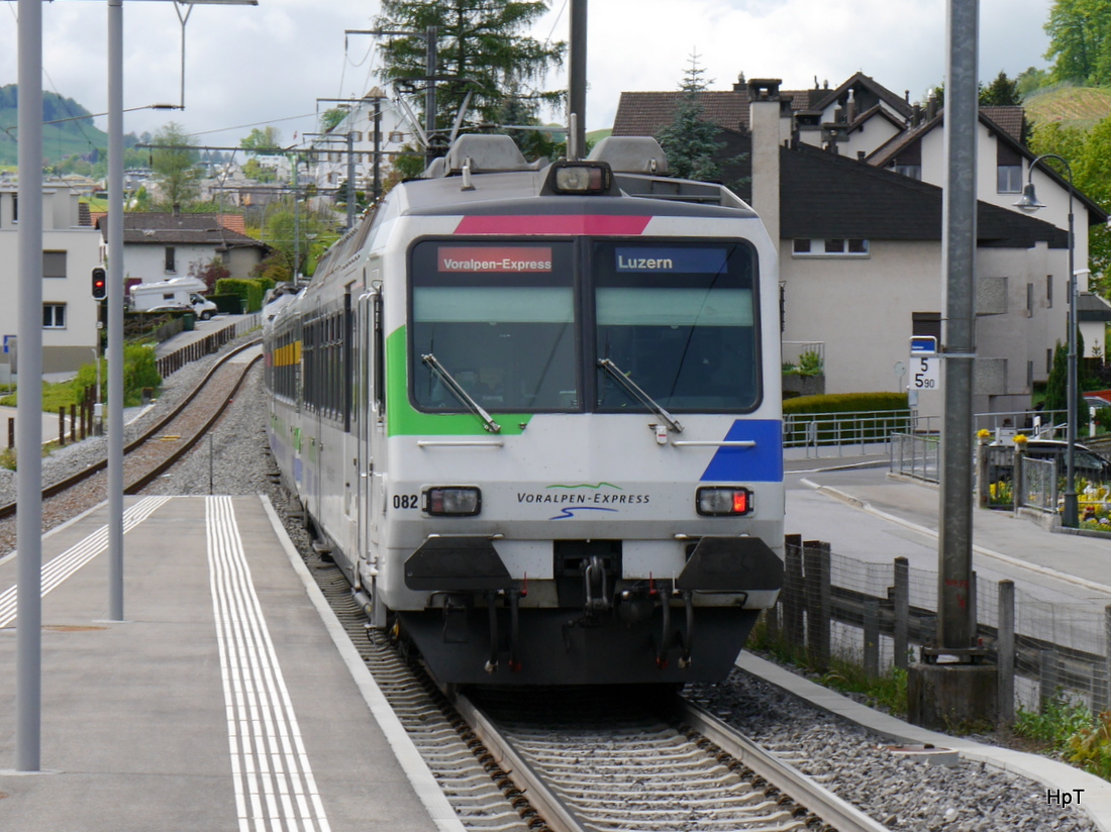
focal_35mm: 84
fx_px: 2695
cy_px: 416
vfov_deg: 17.6
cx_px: 556
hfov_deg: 23.3
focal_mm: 42
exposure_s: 1/320
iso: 160
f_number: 8
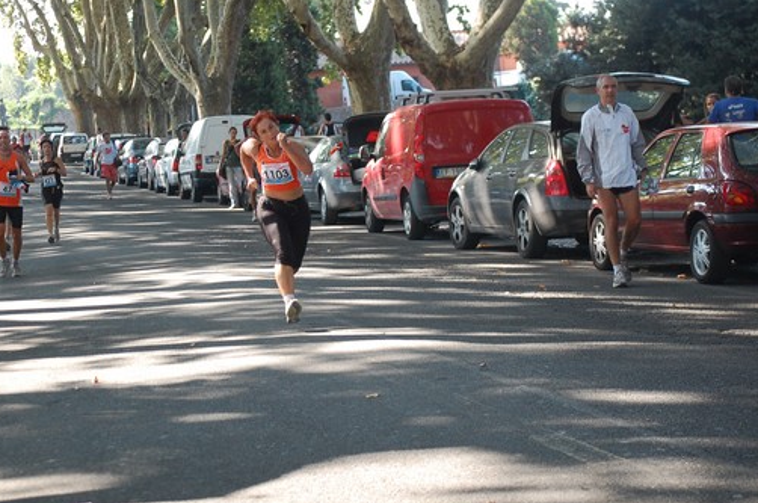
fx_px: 2073
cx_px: 346
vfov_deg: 13.8
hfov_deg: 20.7
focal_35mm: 99
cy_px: 246
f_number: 4
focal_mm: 55
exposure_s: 1/400
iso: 800
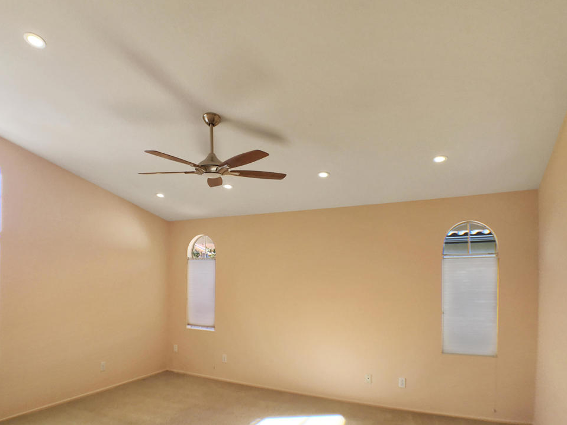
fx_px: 508
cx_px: 265
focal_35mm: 31
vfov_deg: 45.4
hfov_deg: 58.3
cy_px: 208
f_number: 2.2
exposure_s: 1/204
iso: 25
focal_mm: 4.15
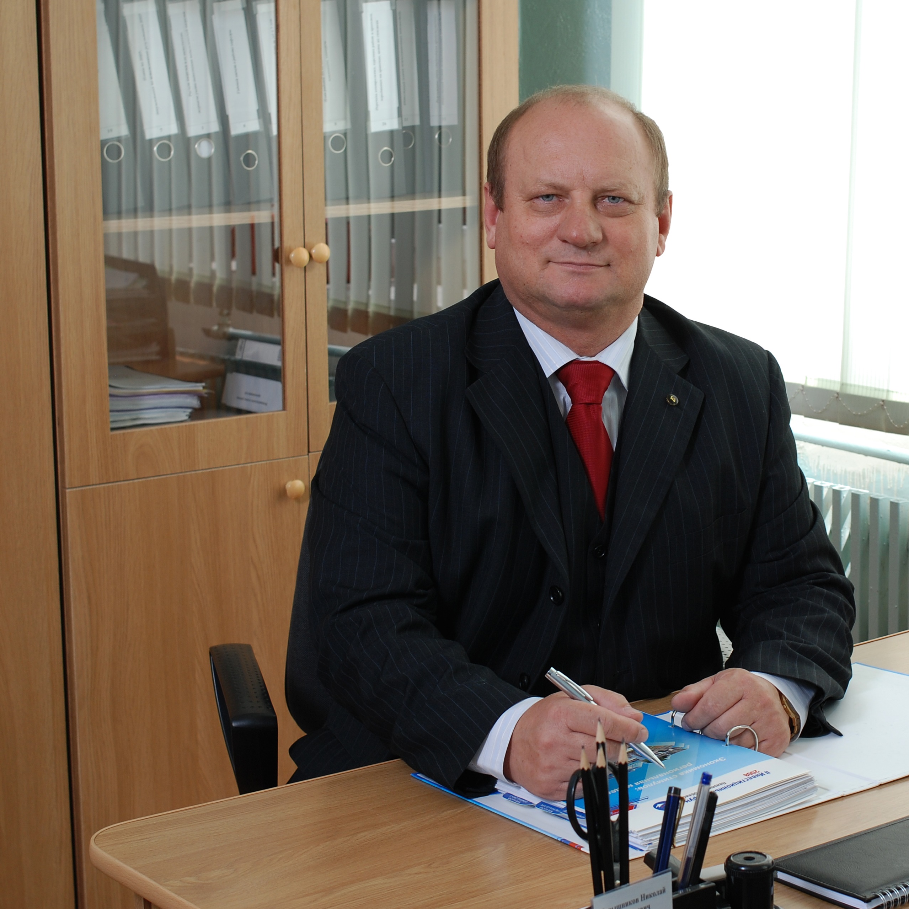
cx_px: 666
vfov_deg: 25.5
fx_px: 2010
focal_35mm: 68
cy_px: 449
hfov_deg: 25.2
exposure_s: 1/160
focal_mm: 35
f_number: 6.3
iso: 160
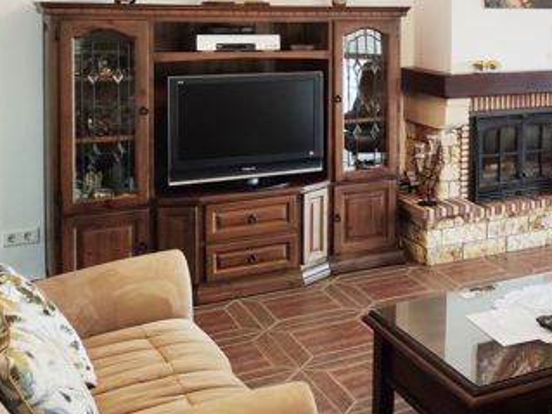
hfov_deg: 33.5
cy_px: 54
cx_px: 536
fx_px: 845
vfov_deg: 26.7
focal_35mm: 53
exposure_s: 1/100
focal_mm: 6.72
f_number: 1.69
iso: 180
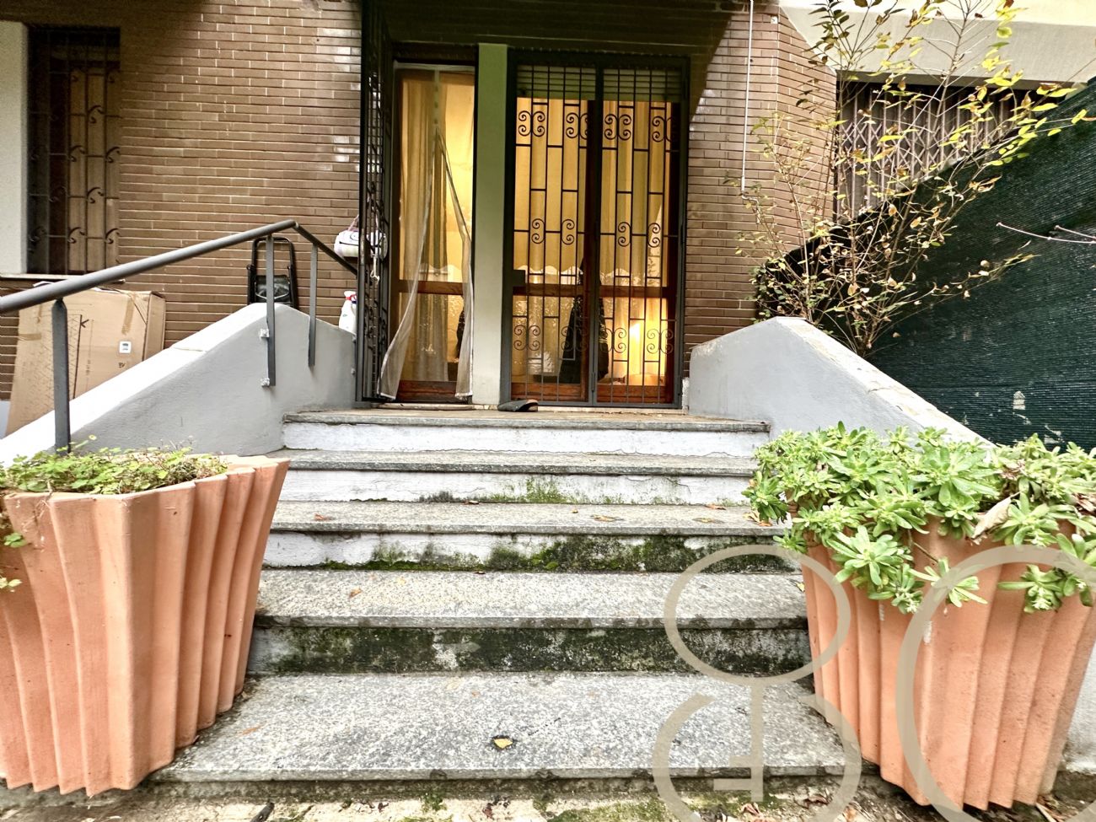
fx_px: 443
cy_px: 411
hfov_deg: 102.1
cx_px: 548
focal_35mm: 14
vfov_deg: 85.7
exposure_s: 1/50
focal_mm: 2.22
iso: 200
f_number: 2.2
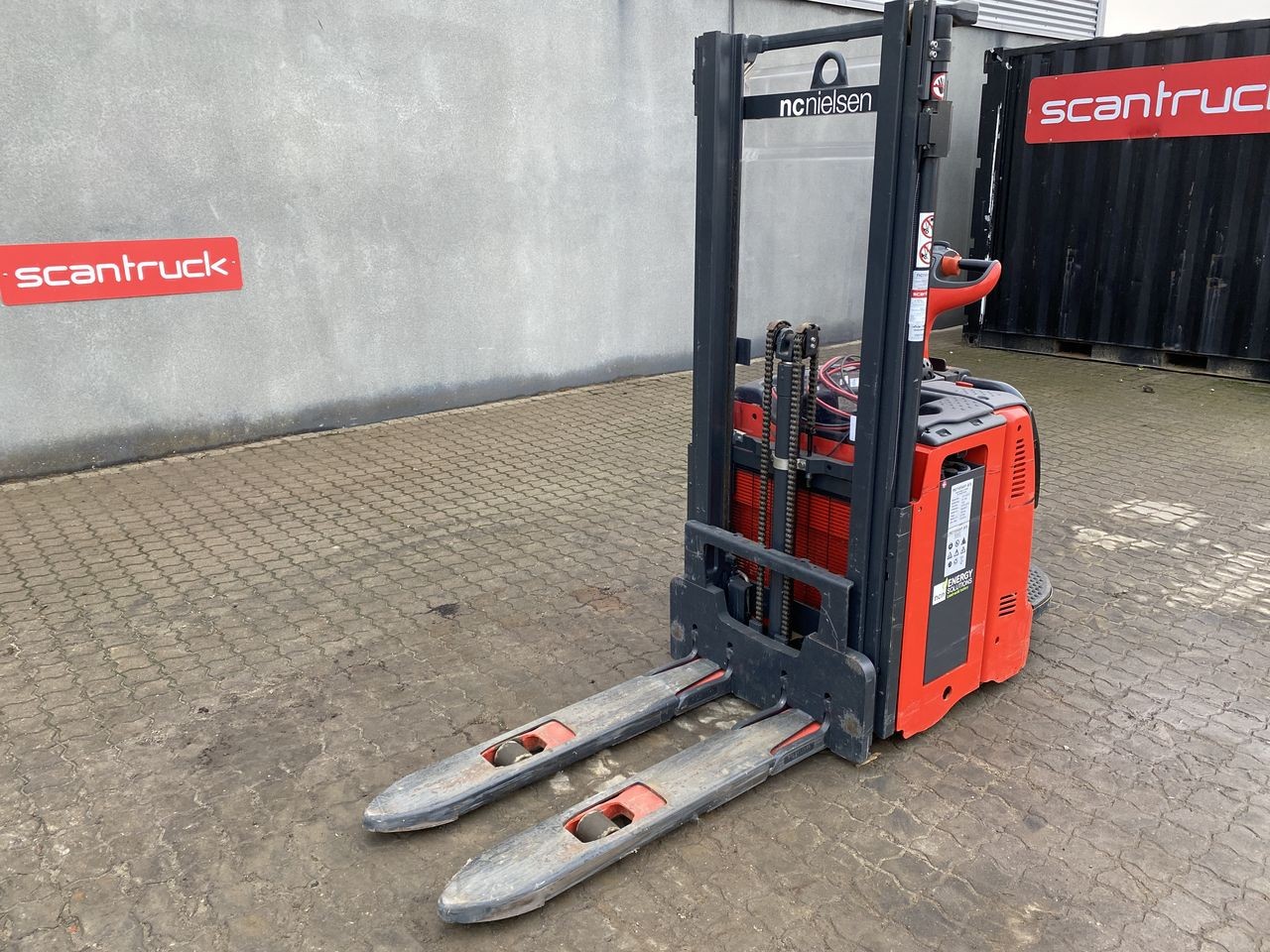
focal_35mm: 26
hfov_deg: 67.3
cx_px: 635
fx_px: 954
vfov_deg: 53.1
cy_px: 476
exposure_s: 1/112
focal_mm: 4.25
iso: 125
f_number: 1.8
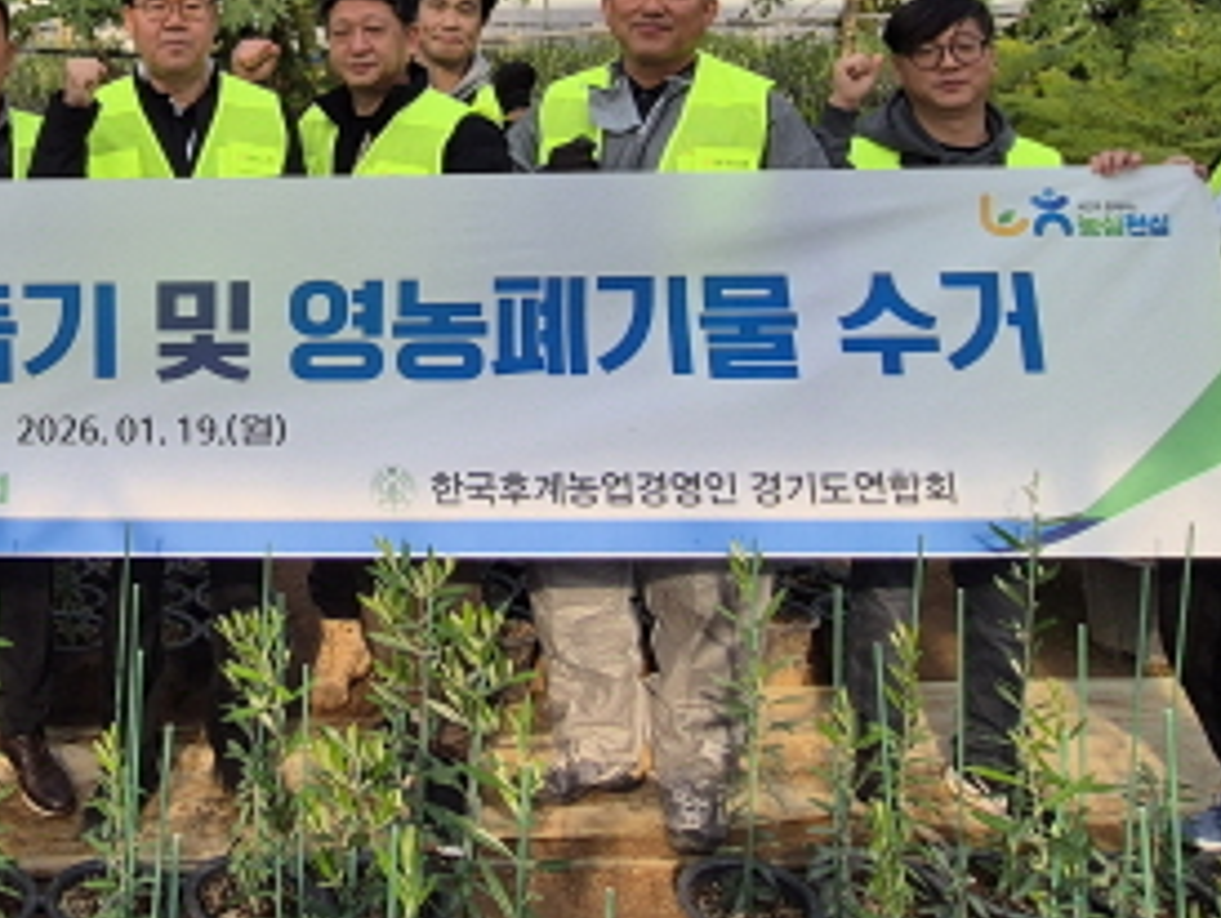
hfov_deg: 45.7
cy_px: 71
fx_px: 1271
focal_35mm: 36
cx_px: 89
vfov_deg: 36.9
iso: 50
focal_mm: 2.2
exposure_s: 1/1148
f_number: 2.2
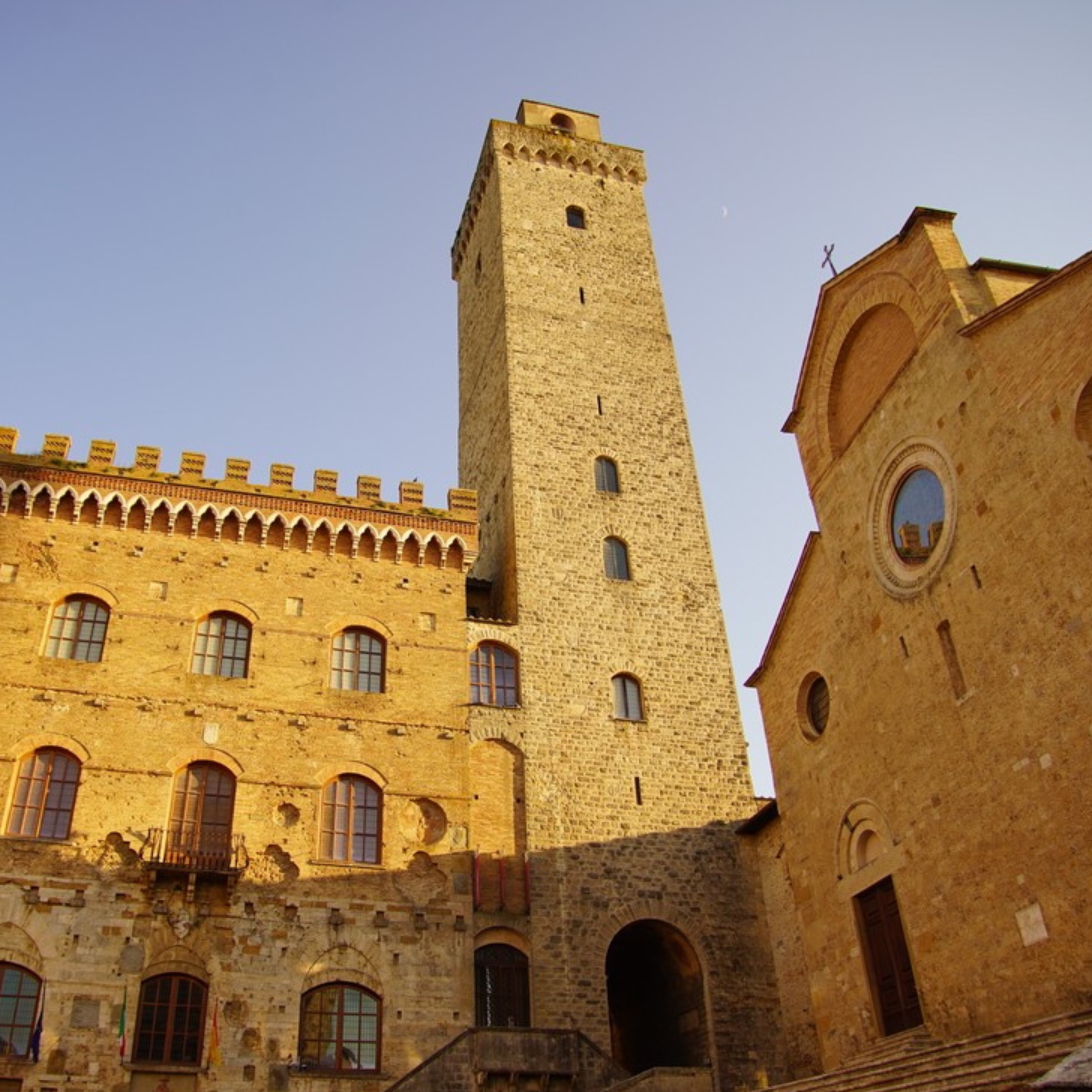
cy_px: 586
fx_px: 999
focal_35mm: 28
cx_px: 441
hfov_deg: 56.9
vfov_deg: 57.2
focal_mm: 20
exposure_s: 1/160
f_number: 6.3
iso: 100
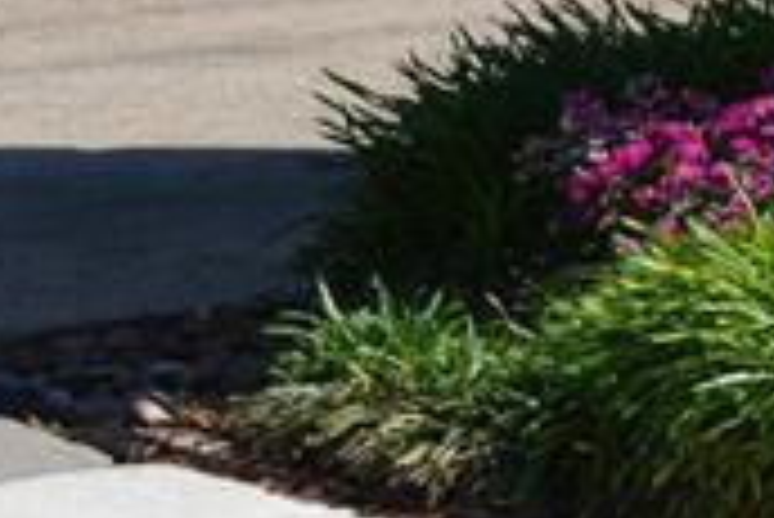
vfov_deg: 4.6
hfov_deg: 6.6
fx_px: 6133
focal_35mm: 285
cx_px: 2200
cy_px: -995
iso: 100
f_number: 8
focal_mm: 32
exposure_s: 1/250
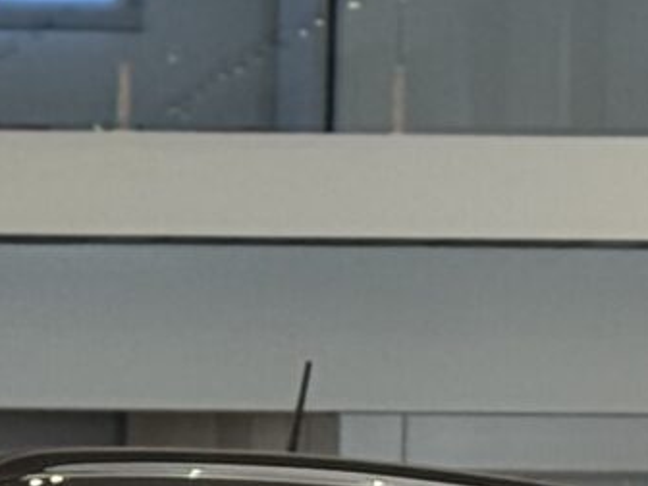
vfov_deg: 4.0
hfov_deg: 5.3
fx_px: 6851
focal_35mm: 366
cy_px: 1092
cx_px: -513
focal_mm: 6.76
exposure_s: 1/120
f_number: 1.78
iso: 250
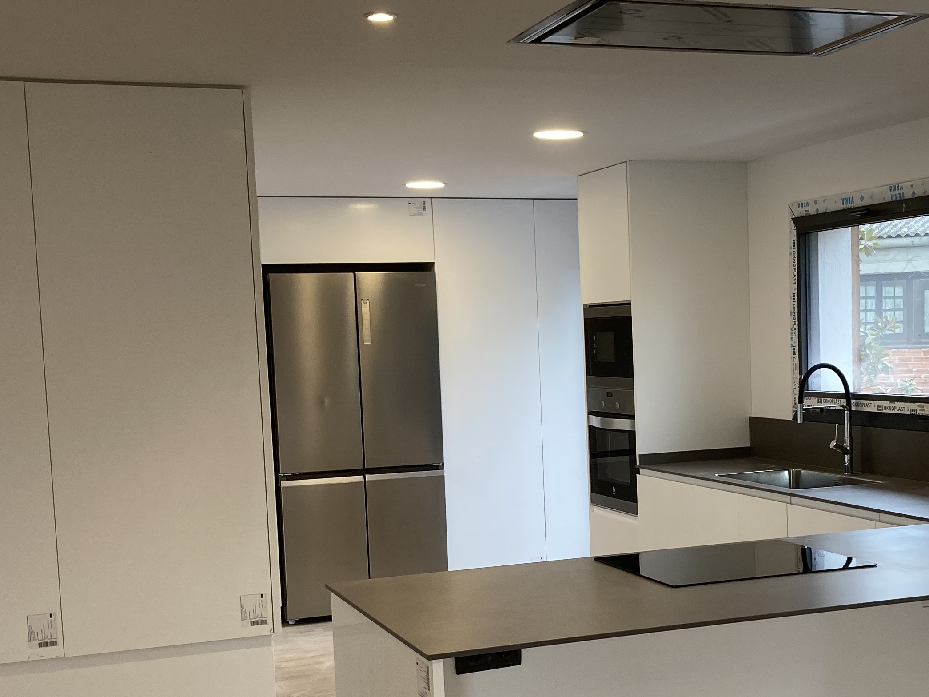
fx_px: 1449
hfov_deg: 35.3
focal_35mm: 54
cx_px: 608
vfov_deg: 26.8
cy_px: 491
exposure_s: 1/100
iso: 40
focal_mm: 3.99
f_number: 1.8
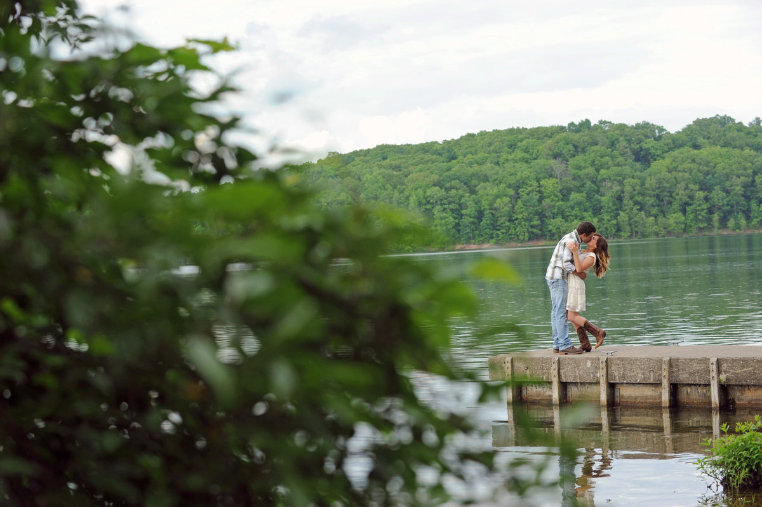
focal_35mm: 80
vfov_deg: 17.0
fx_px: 1692
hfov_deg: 25.4
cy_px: 254
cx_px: 381
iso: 200
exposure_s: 1/320
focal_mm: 80
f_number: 5
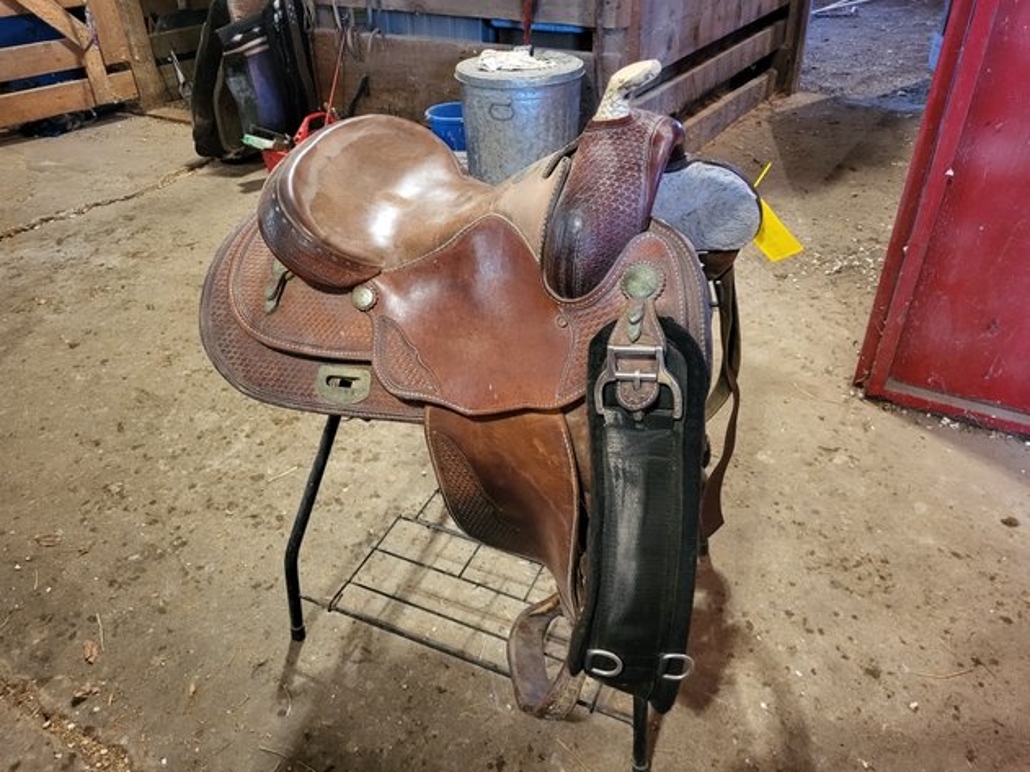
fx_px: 773
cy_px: 386
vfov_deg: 53.0
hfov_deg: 67.3
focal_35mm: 26
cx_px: 515
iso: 500
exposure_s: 1/30
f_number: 1.8
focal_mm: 5.4
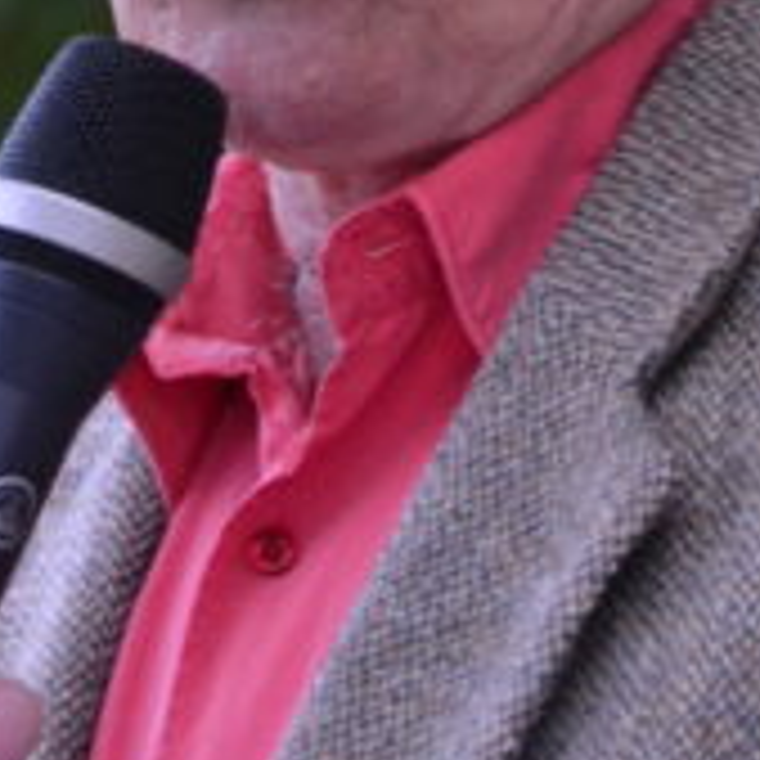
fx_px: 13755
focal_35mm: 554
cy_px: -180
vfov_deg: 3.2
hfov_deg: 3.2
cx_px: 247
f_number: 5.6
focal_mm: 105
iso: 3200
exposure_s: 1/15
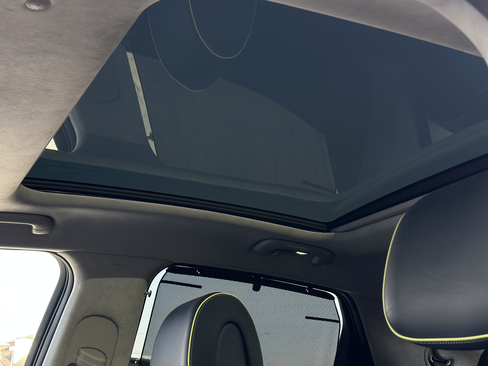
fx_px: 677
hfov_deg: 39.7
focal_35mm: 48
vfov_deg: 30.3
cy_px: 183
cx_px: 244
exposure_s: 1/171
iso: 100
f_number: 1.78
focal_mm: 6.86
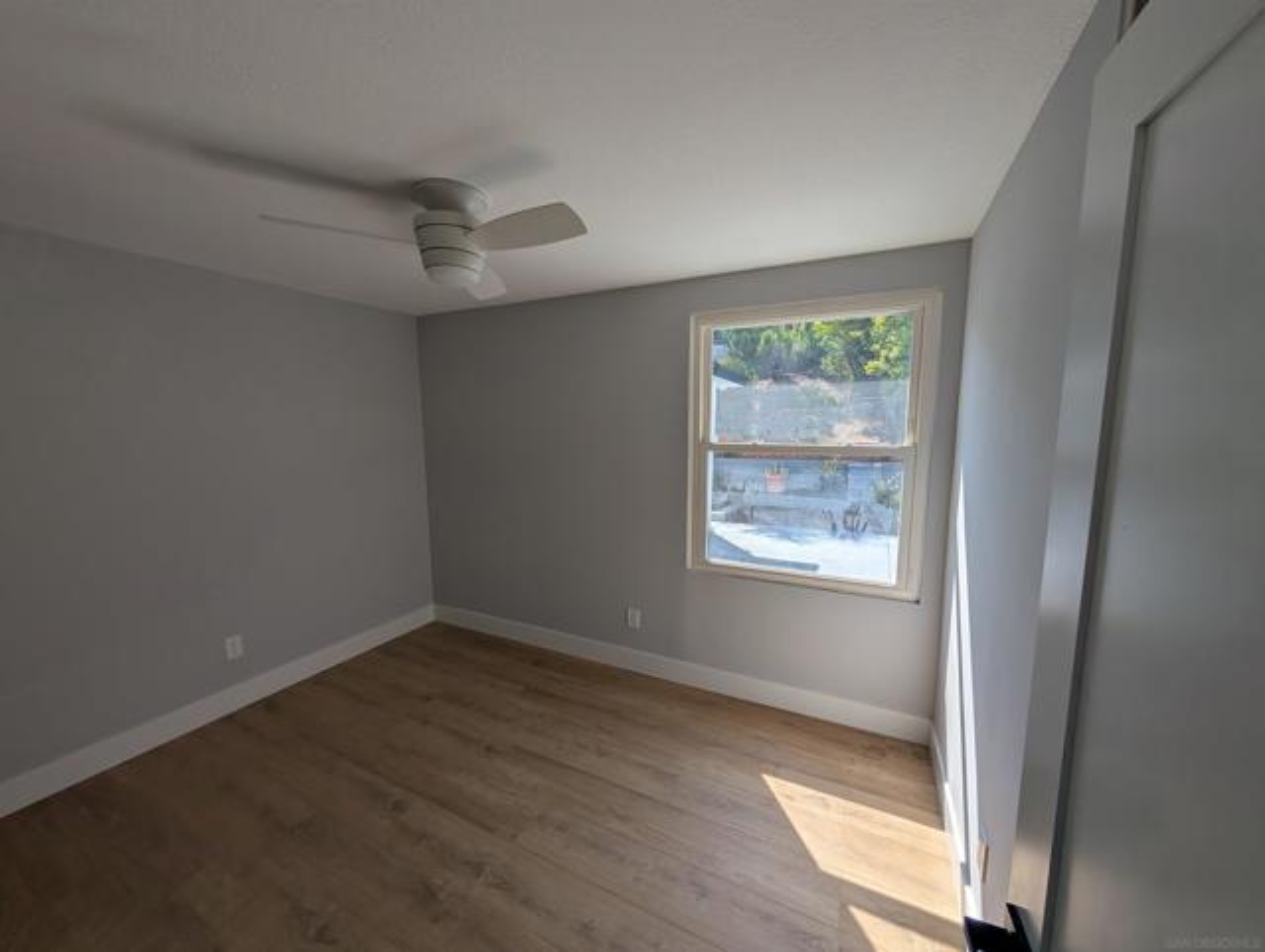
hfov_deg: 110.5
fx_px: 439
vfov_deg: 94.6
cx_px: 632
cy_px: 476
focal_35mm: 12
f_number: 1.7
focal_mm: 2.02
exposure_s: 1/1195
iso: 54
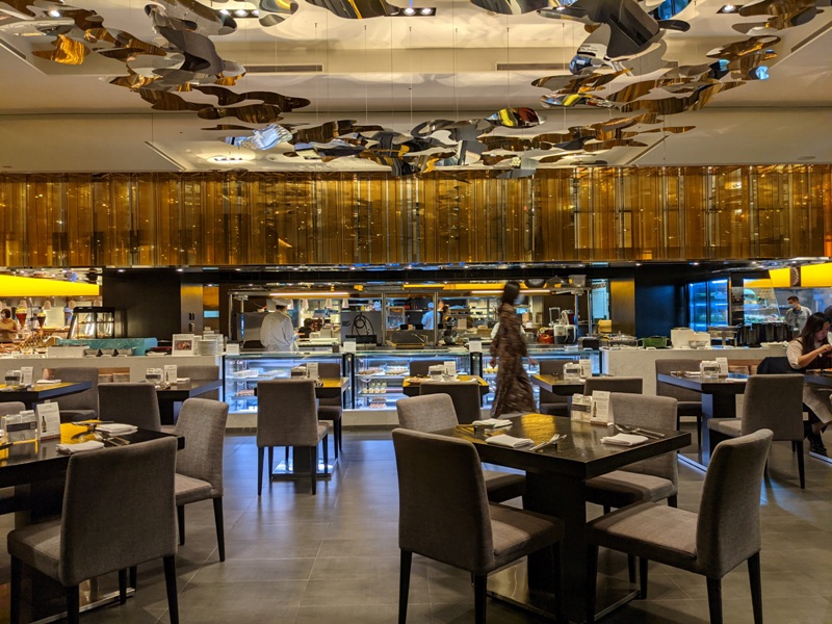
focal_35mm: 27
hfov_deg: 65.3
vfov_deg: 51.4
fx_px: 649
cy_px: 312
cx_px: 416
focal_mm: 4.38
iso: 65
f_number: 1.73
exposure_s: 1/30
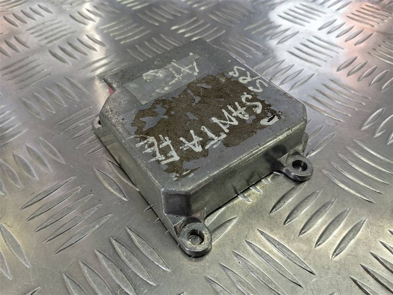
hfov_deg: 65.3
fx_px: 307
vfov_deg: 51.4
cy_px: 148
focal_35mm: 27
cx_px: 196
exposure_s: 1/100
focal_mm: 4.11
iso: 129
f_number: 1.6
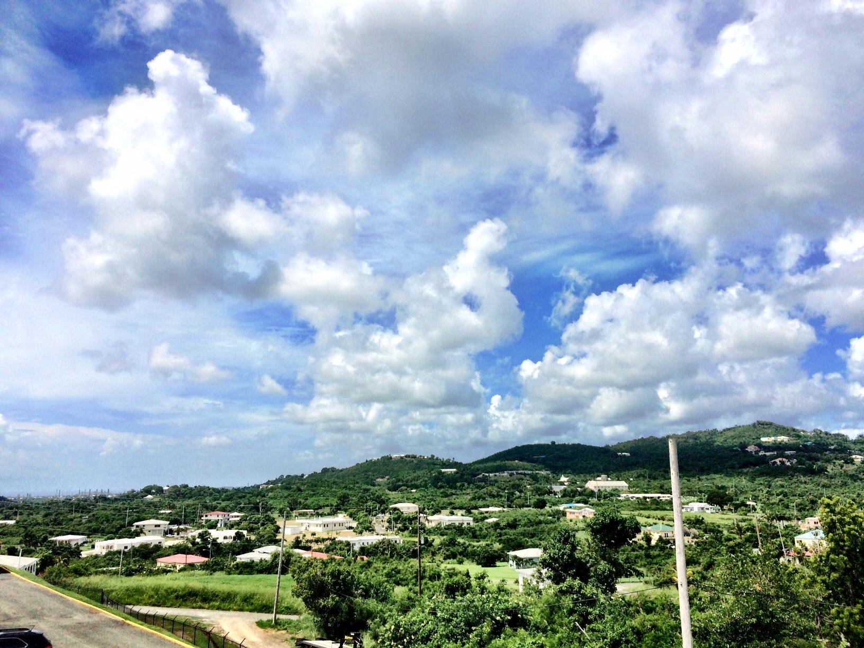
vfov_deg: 48.2
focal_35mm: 29
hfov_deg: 61.7
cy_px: 324
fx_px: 724
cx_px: 432
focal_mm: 4.15
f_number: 2.2
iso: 40
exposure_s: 1/5882
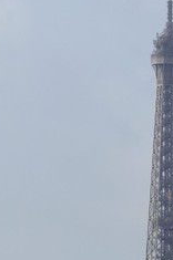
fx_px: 6159
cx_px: 527
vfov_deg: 2.4
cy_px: 696
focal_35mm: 852
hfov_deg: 1.6
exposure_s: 1/320
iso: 200
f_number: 10
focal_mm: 125
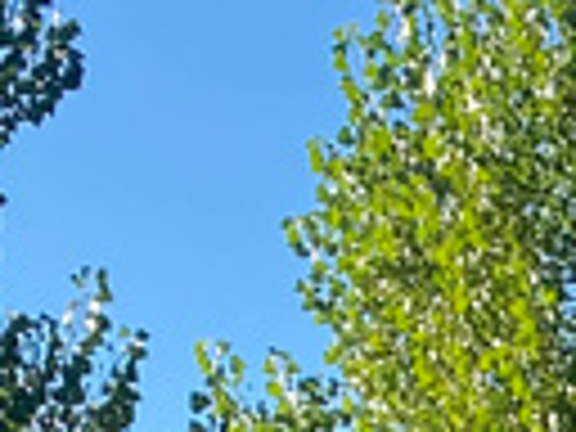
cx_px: 1611
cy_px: 1575
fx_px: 3461
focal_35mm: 208
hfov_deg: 8.3
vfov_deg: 6.2
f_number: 1.8
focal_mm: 4.25
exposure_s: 1/1135
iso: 32
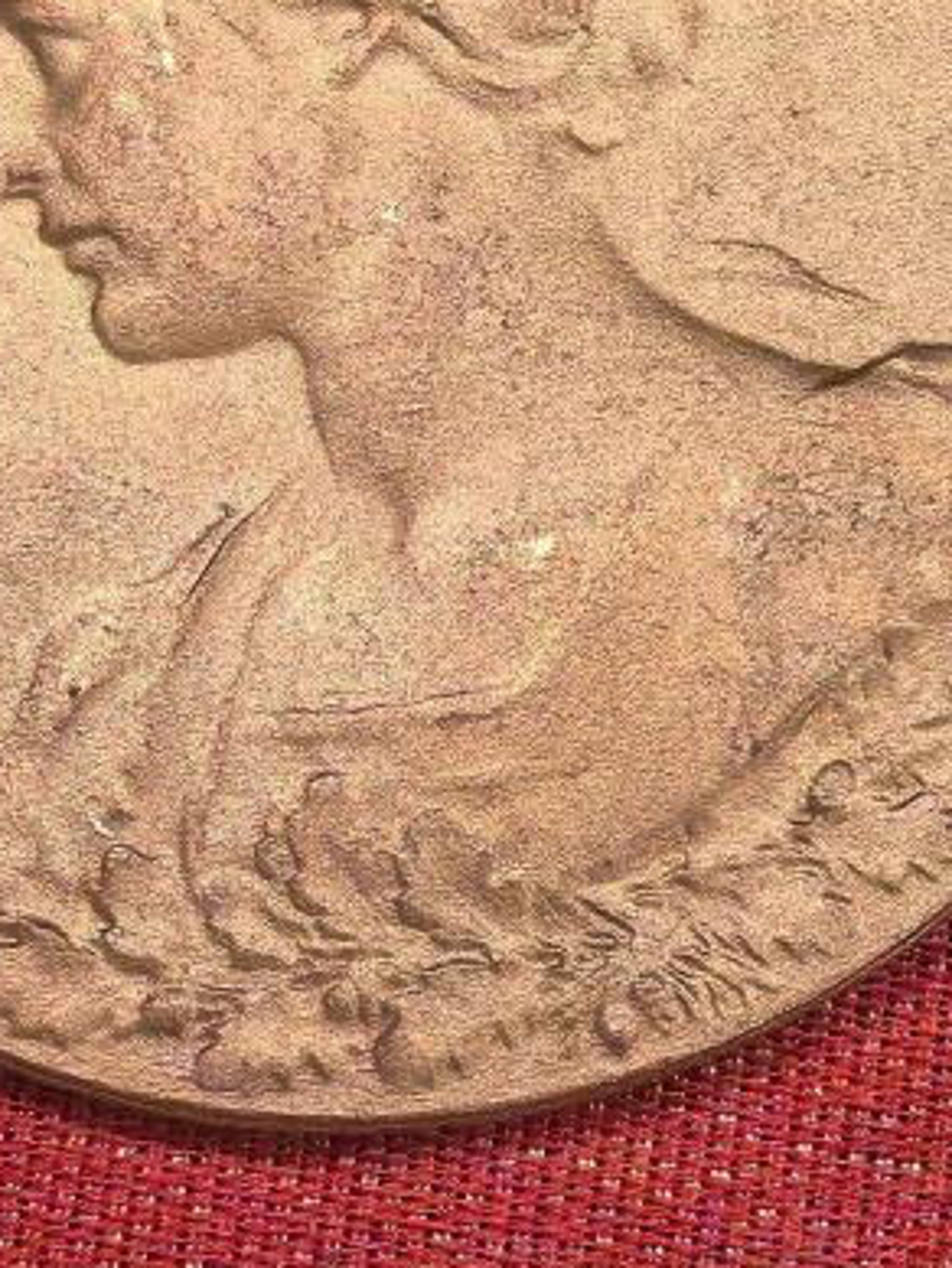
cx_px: 704
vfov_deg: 15.7
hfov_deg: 11.8
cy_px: 997
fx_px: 4581
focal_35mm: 125
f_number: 2
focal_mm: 5.75
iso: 640
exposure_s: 1/100
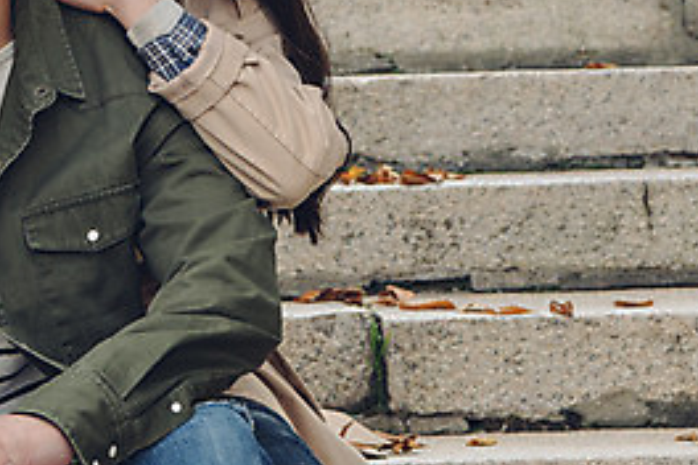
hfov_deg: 12.9
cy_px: 90
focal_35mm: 159
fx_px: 3083
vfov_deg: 8.6
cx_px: 134
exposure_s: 1/320
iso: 250
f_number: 5
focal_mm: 70
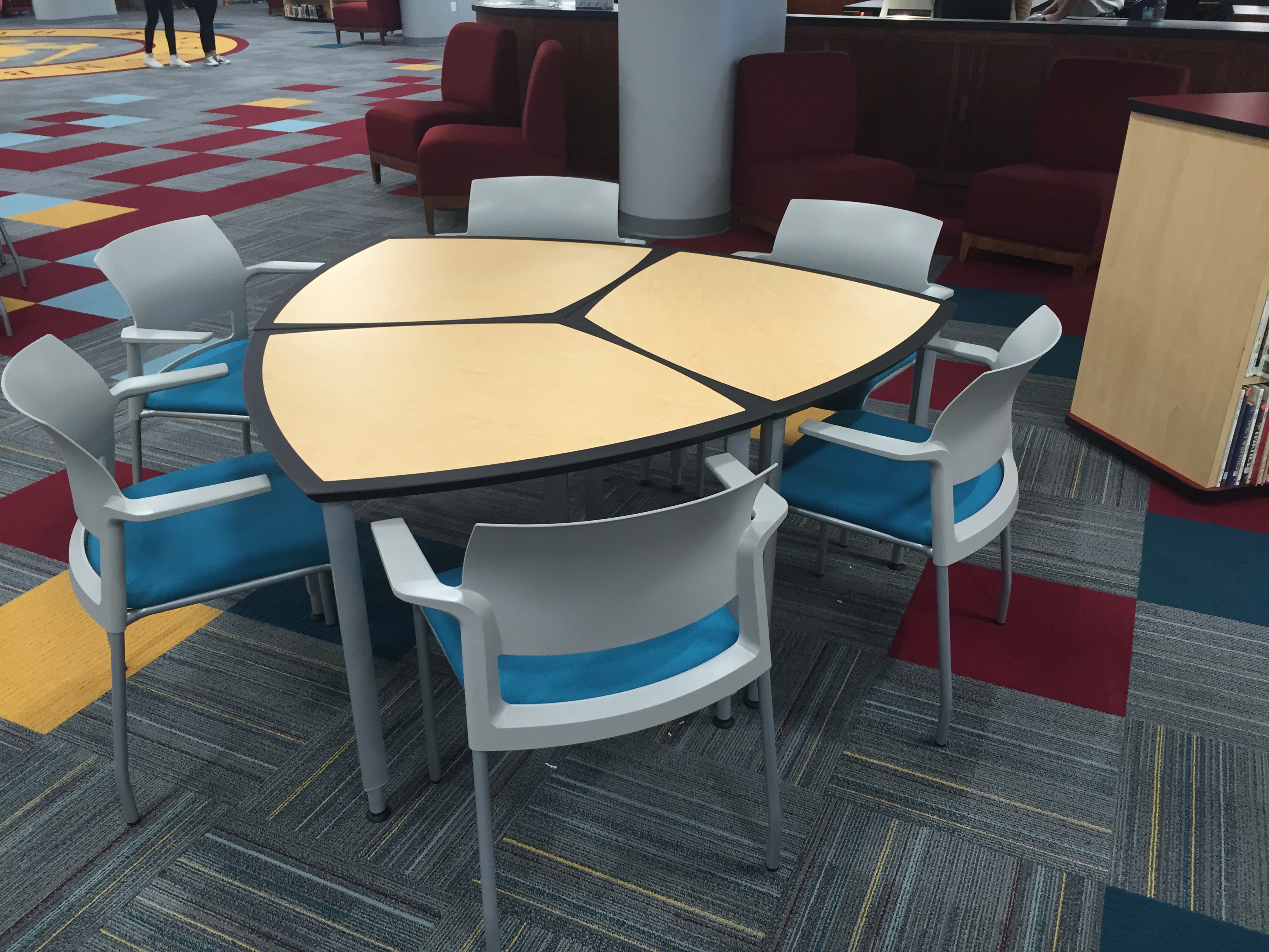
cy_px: 476
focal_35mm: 29
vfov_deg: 48.2
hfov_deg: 61.7
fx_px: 1063
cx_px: 634
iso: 80
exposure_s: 1/30
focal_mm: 4.15
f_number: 2.2
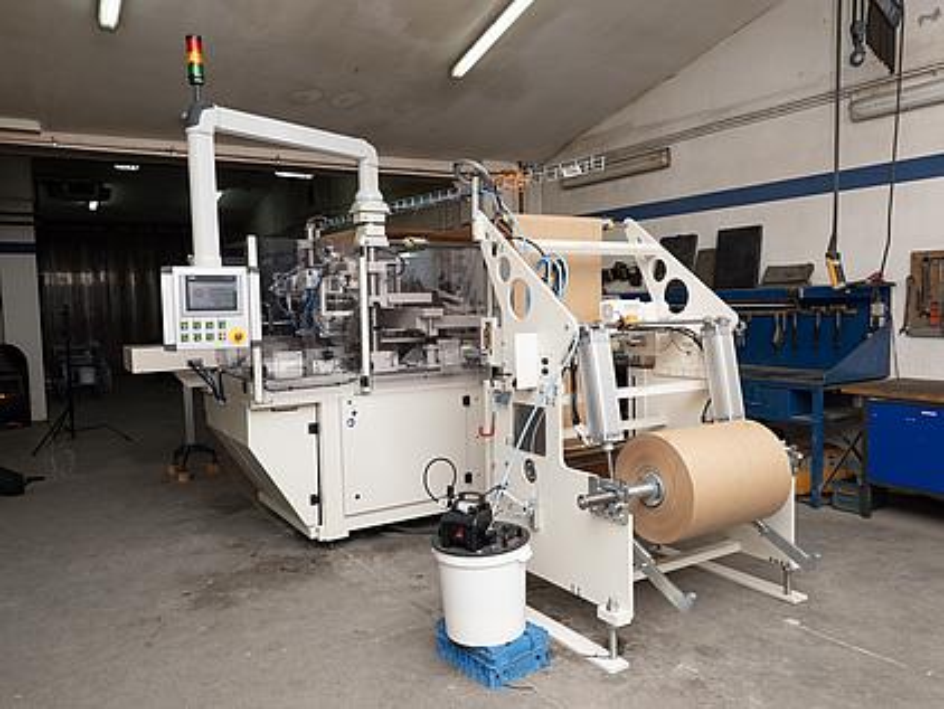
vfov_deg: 49.8
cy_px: 354
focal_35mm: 28
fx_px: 764
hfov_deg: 63.4
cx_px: 472
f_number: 6.3
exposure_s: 1/160
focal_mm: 14
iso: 200
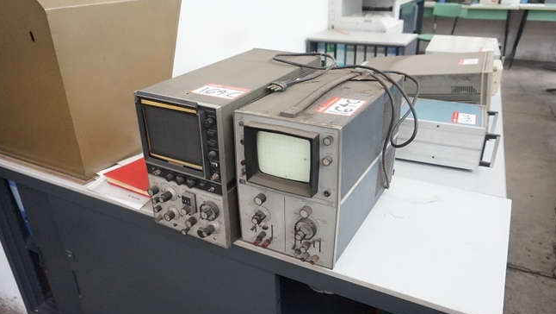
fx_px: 413
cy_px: 173
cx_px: 279
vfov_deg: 41.5
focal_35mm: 28
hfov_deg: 67.9
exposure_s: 1/13
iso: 3200
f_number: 3.5
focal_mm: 16
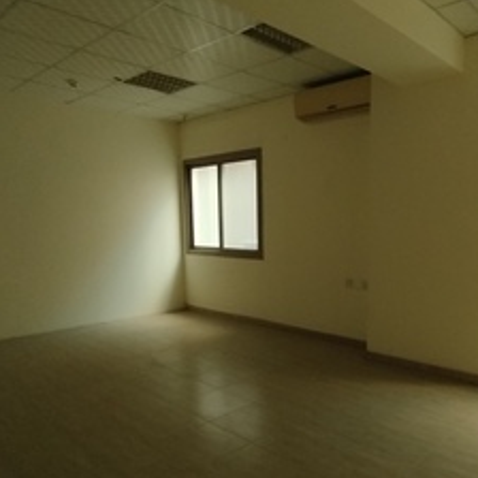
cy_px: 289
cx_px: 315
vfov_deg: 58.5
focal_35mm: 27
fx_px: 422
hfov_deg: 57.9
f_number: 2.2
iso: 200
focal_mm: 1.65
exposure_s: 1/20
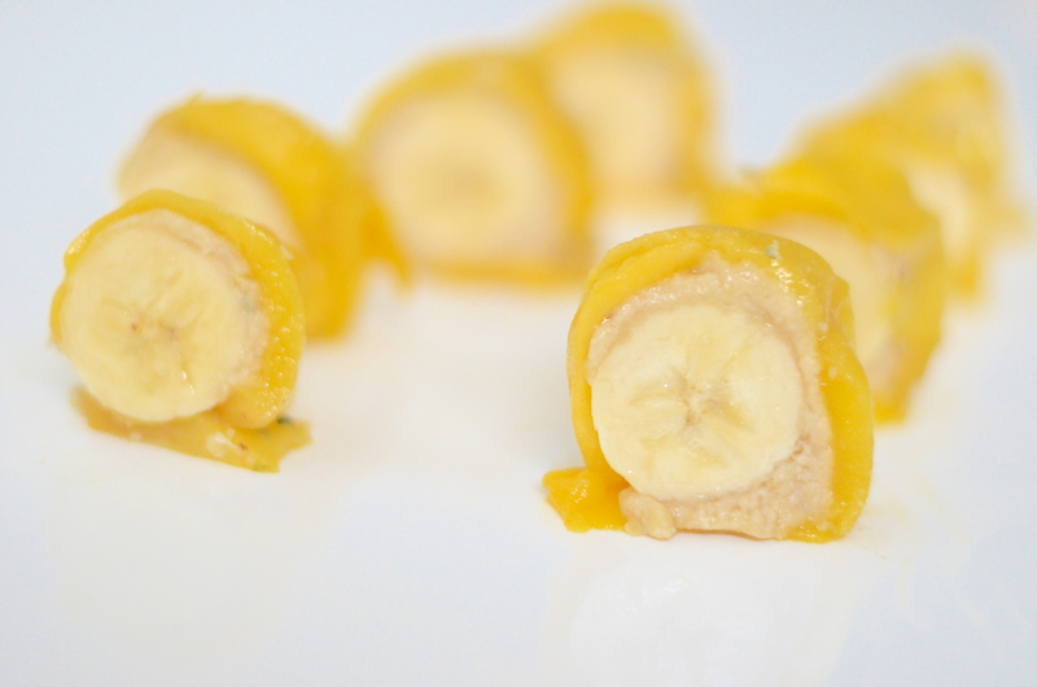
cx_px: 518
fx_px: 2156
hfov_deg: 27.0
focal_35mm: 75
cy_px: 344
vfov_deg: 18.1
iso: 1250
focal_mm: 50
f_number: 1.8
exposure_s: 1/400
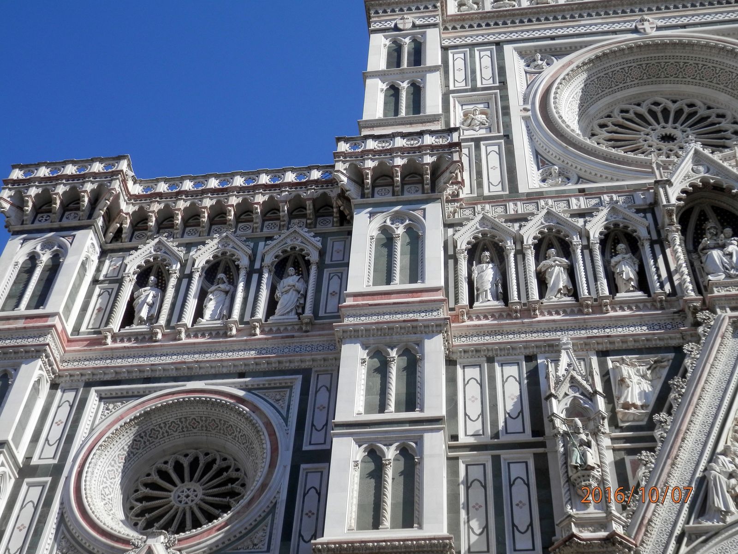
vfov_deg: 29.7
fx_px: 1045
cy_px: 277
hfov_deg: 38.9
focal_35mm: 49
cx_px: 369
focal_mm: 8.9
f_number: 4
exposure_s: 1/640
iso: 80
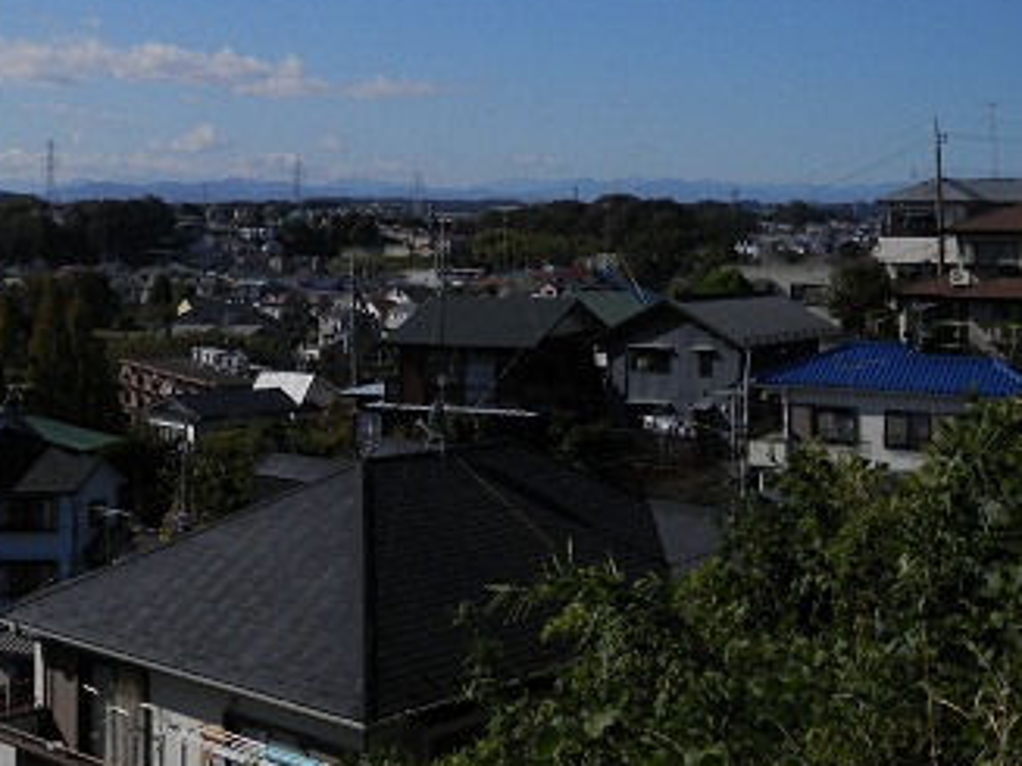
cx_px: 403
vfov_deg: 26.5
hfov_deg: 34.8
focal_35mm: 55
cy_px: 322
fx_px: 1623
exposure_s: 1/250
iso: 80
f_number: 10.8
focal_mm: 8
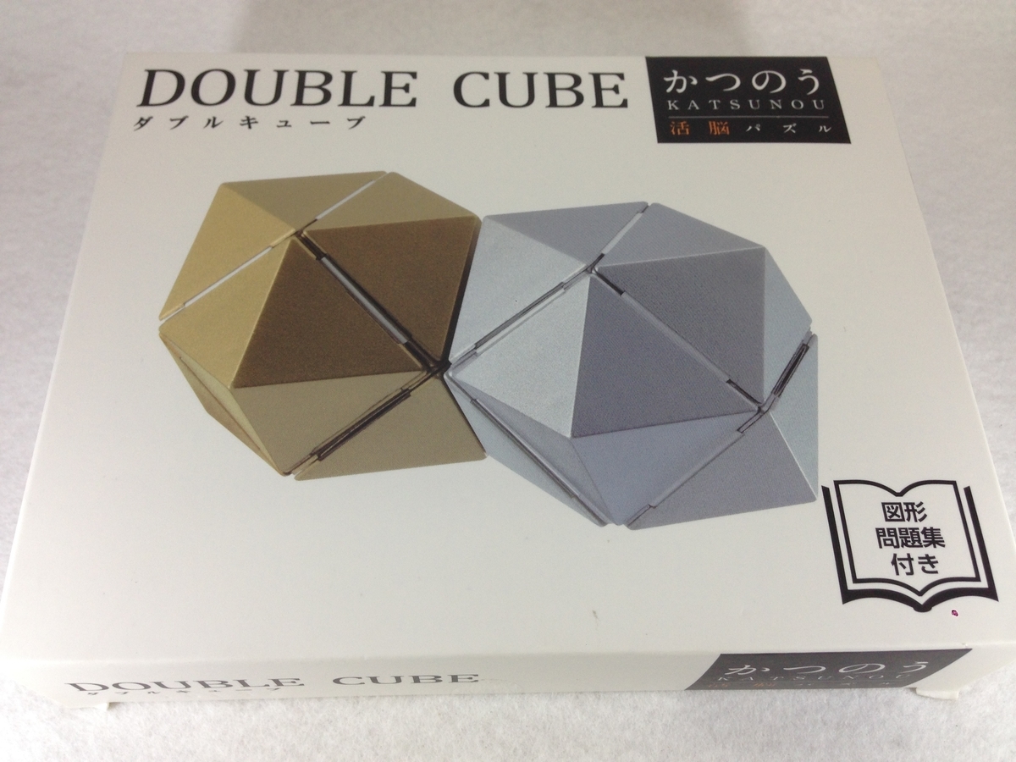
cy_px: 381
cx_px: 508
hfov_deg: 55.4
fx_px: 969
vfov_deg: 42.9
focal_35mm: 33
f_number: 2.4
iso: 50
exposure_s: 1/40
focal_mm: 4.12
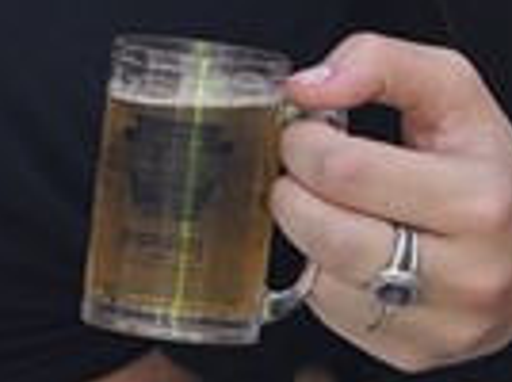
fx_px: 7943
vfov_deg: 2.7
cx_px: -363
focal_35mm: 538
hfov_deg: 3.7
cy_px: -485
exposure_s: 1/320
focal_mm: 50
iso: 200
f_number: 5.6
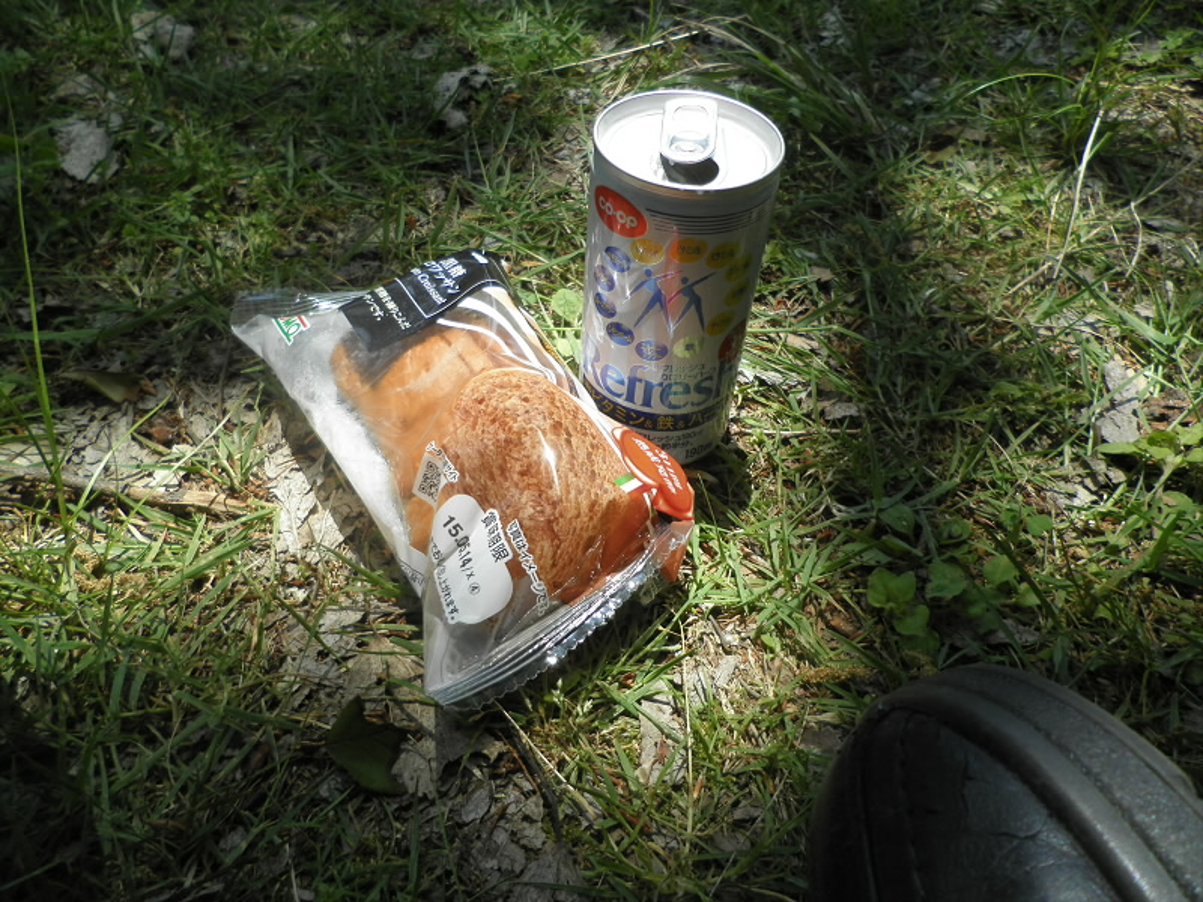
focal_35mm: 27
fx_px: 938
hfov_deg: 65.3
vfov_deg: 51.4
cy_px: 451
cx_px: 602
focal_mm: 4.9
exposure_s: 1/60
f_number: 8
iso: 64
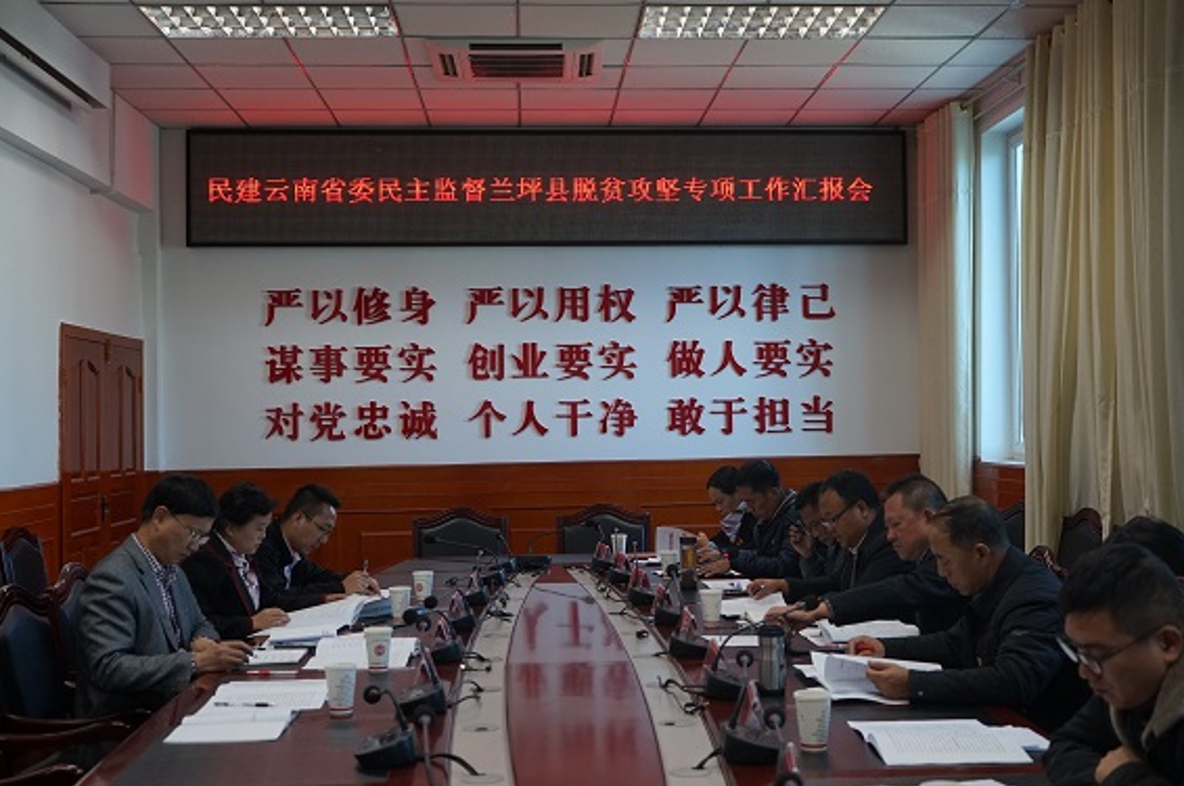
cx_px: 621
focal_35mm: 43
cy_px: 403
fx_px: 1413
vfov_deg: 31.1
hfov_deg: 45.5
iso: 800
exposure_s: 1/160
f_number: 4
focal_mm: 38
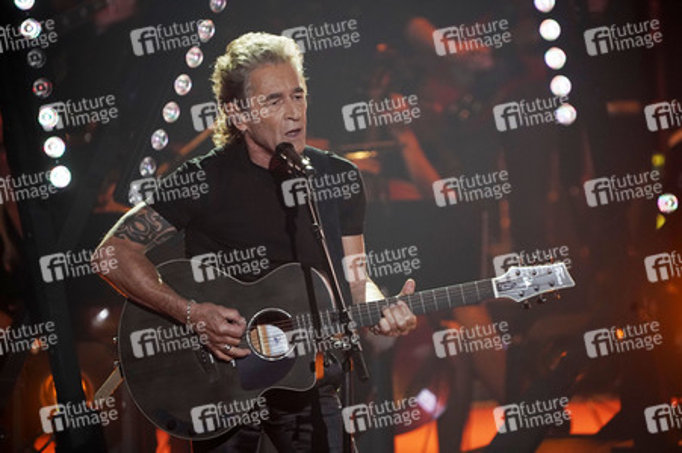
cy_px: 226
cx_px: 341
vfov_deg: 2.3
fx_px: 11358
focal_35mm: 600
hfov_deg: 3.4
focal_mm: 600
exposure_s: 1/160
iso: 4000
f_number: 6.3
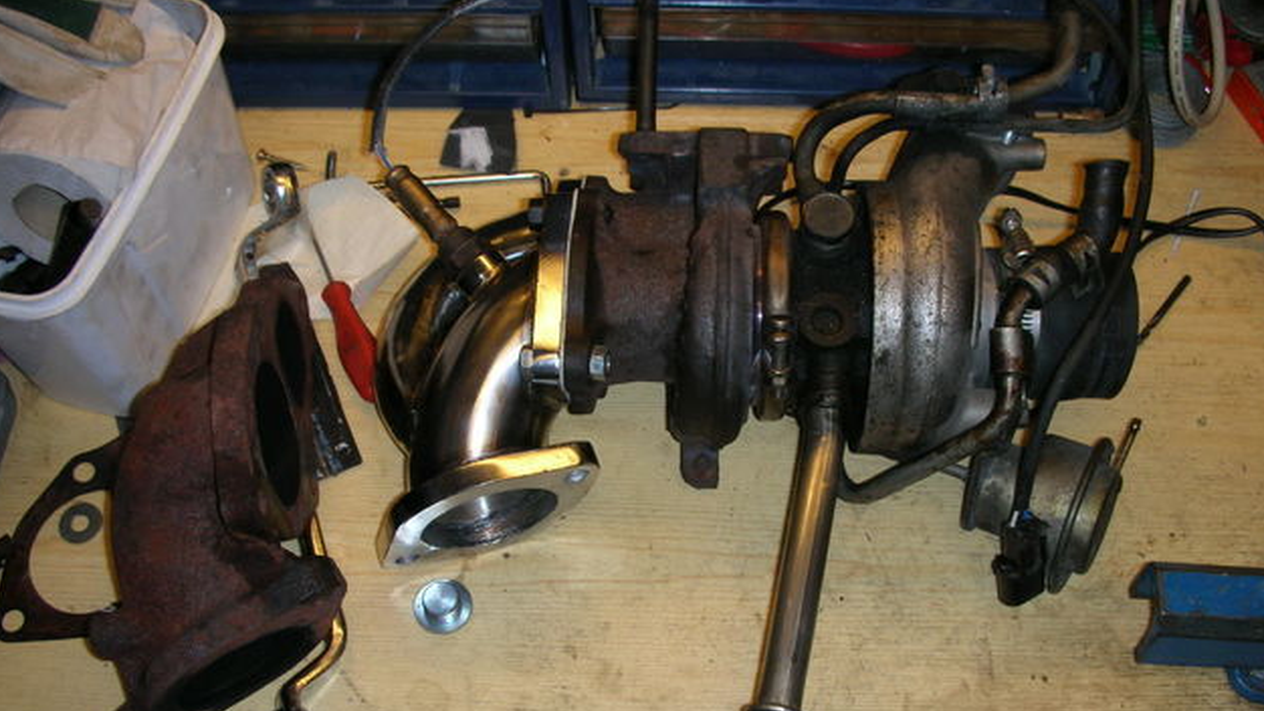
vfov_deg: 30.3
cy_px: 430
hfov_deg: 51.6
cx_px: 636
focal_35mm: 39
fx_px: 1307
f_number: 3
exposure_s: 1/60.1
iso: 100
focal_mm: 5.8
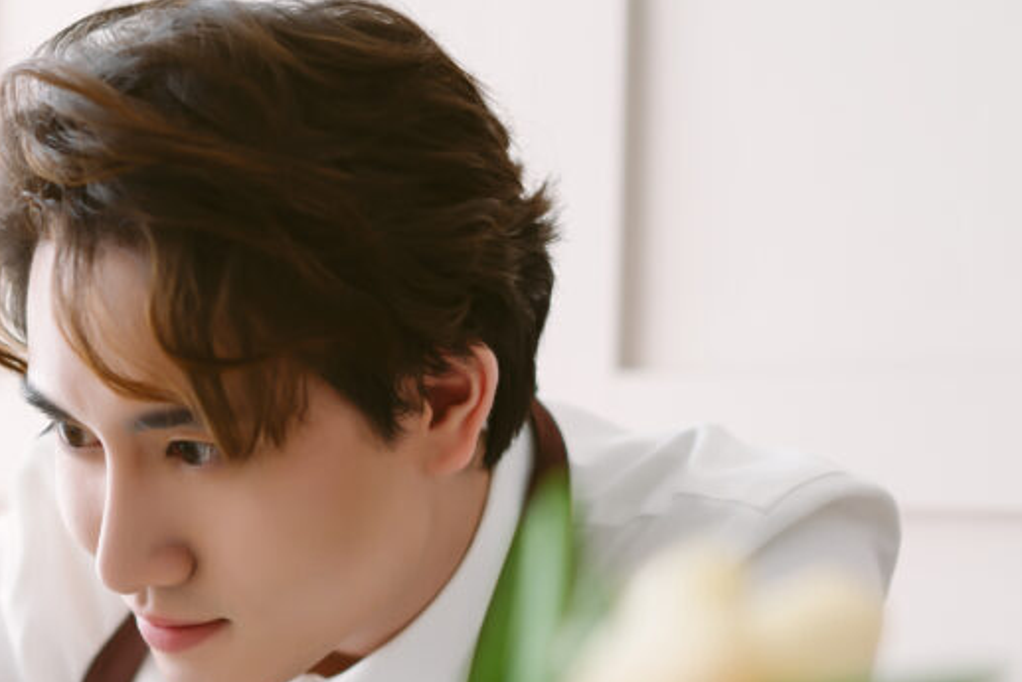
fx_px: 3095
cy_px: 669
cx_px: 24
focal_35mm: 109
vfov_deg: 12.4
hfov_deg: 18.3
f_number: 2.2
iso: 200
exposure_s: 1/160
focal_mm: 55
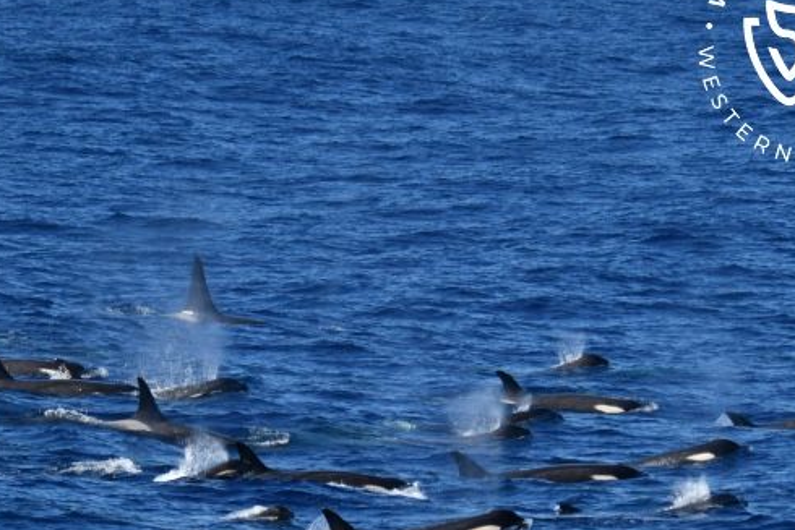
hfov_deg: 6.8
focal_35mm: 302
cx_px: 290
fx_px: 6671
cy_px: 357
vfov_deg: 4.6
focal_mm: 185
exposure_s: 1/8000
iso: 900
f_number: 5.6
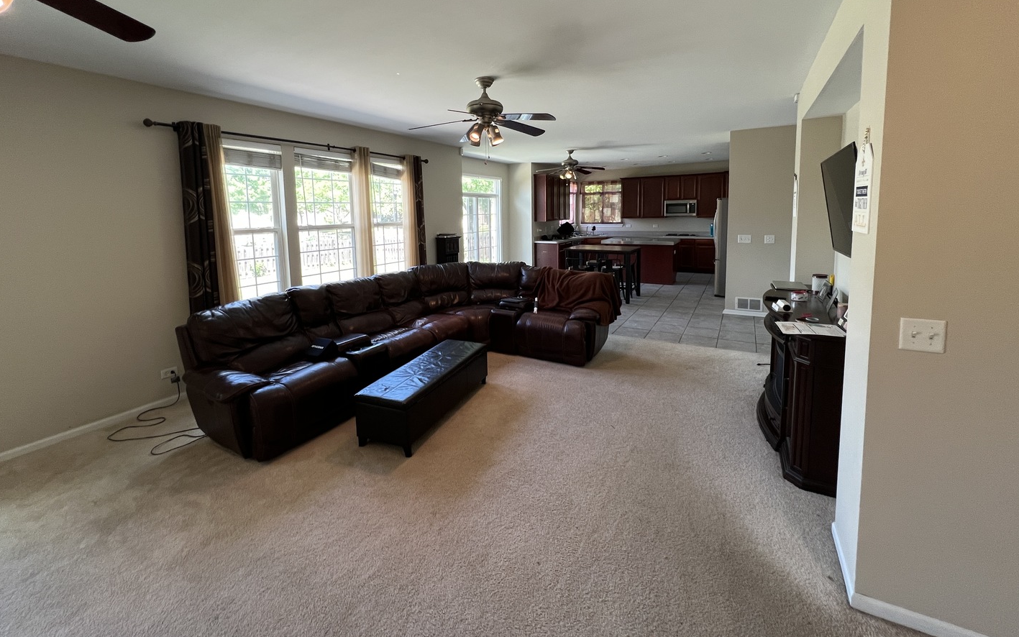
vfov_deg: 77.7
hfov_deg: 105.3
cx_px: 511
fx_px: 389
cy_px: 252
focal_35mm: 14
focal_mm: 1.57
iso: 200
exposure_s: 1/120
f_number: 1.8
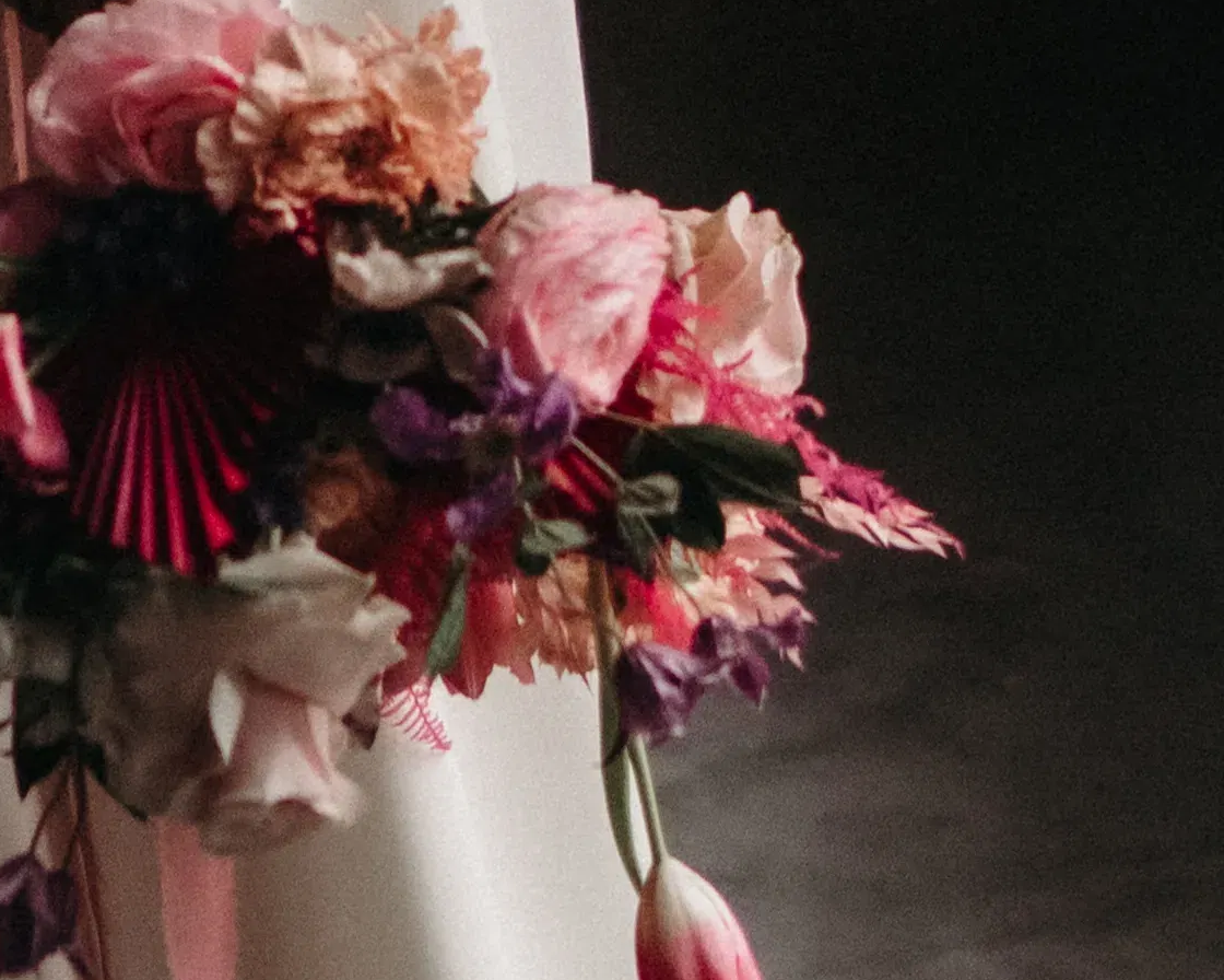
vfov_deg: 8.6
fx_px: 6376
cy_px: -457
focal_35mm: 176
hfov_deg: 11.0
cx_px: 608
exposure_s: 1/1250
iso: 640
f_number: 1.4
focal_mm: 35
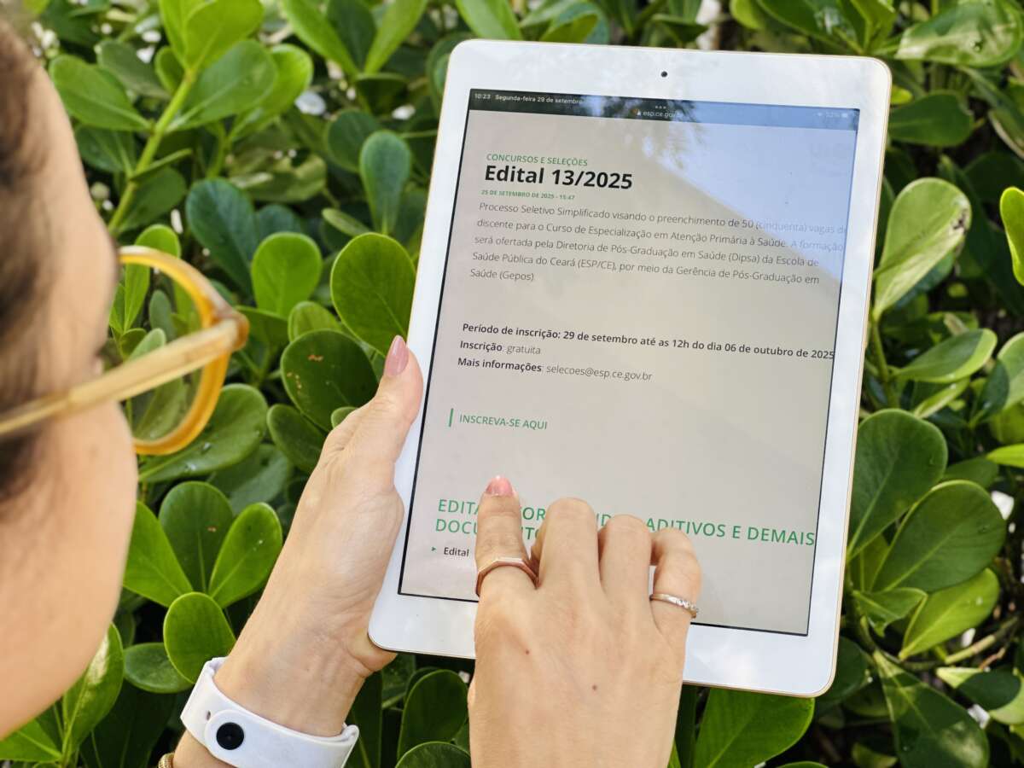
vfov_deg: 19.1
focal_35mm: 77
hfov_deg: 25.3
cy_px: 384
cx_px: 512
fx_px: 2278
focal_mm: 9
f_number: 2.8
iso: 40
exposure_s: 1/121
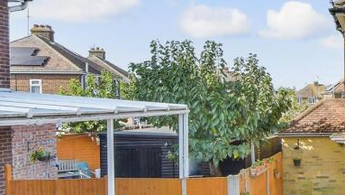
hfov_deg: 36.5
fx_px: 384
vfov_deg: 28.4
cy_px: 106
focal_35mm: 42
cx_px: 420
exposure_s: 1/250
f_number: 8
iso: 500
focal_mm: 10
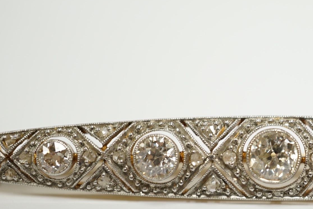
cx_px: 298
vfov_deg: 15.0
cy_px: 158
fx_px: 791
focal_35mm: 91
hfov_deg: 21.7
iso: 200
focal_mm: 30
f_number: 3.5
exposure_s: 1/60
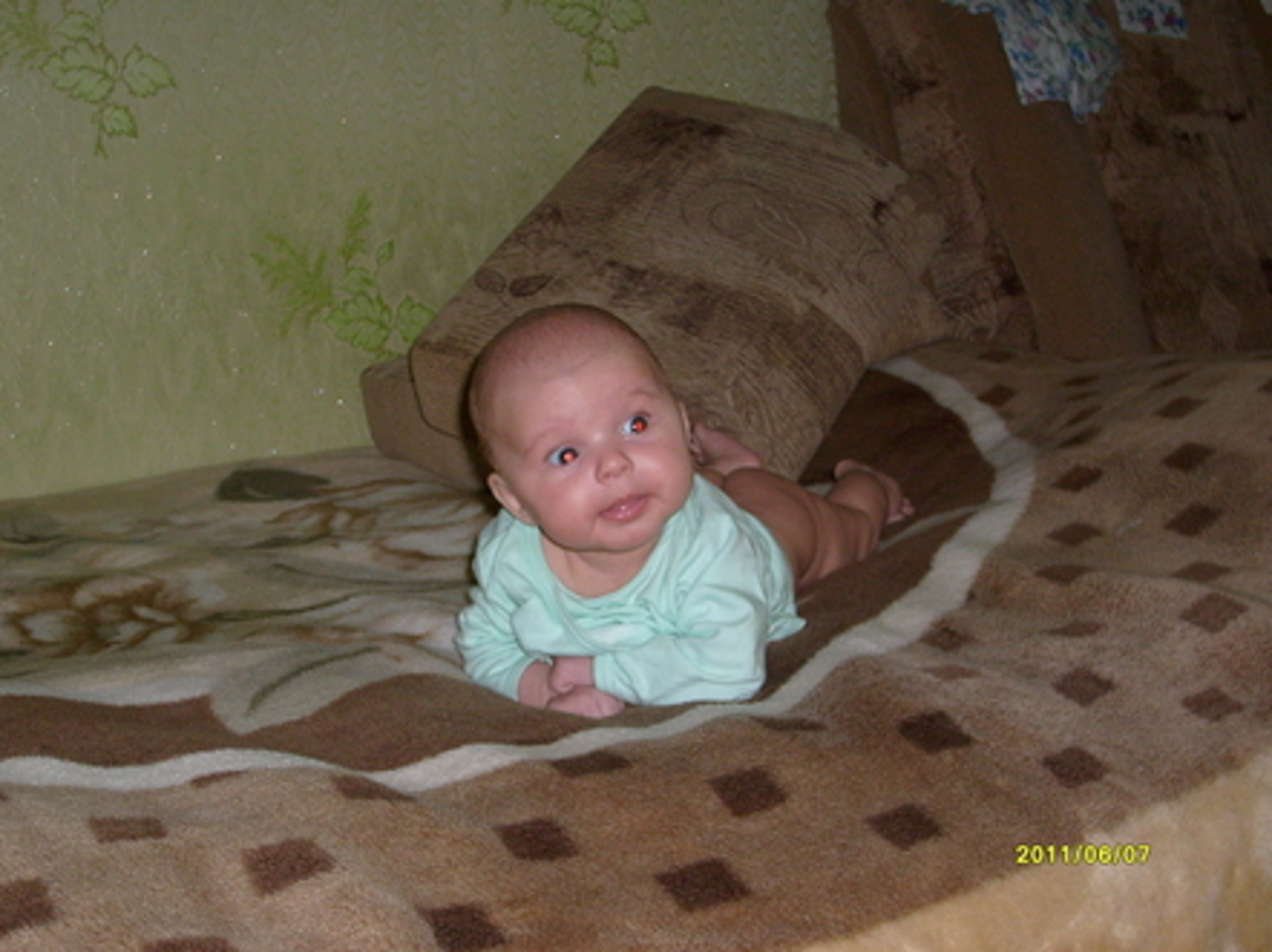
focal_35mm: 53
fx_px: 1946
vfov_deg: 27.5
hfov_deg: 36.2
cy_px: 469
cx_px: 627
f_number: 3.3
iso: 100
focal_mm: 8.7
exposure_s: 1/60
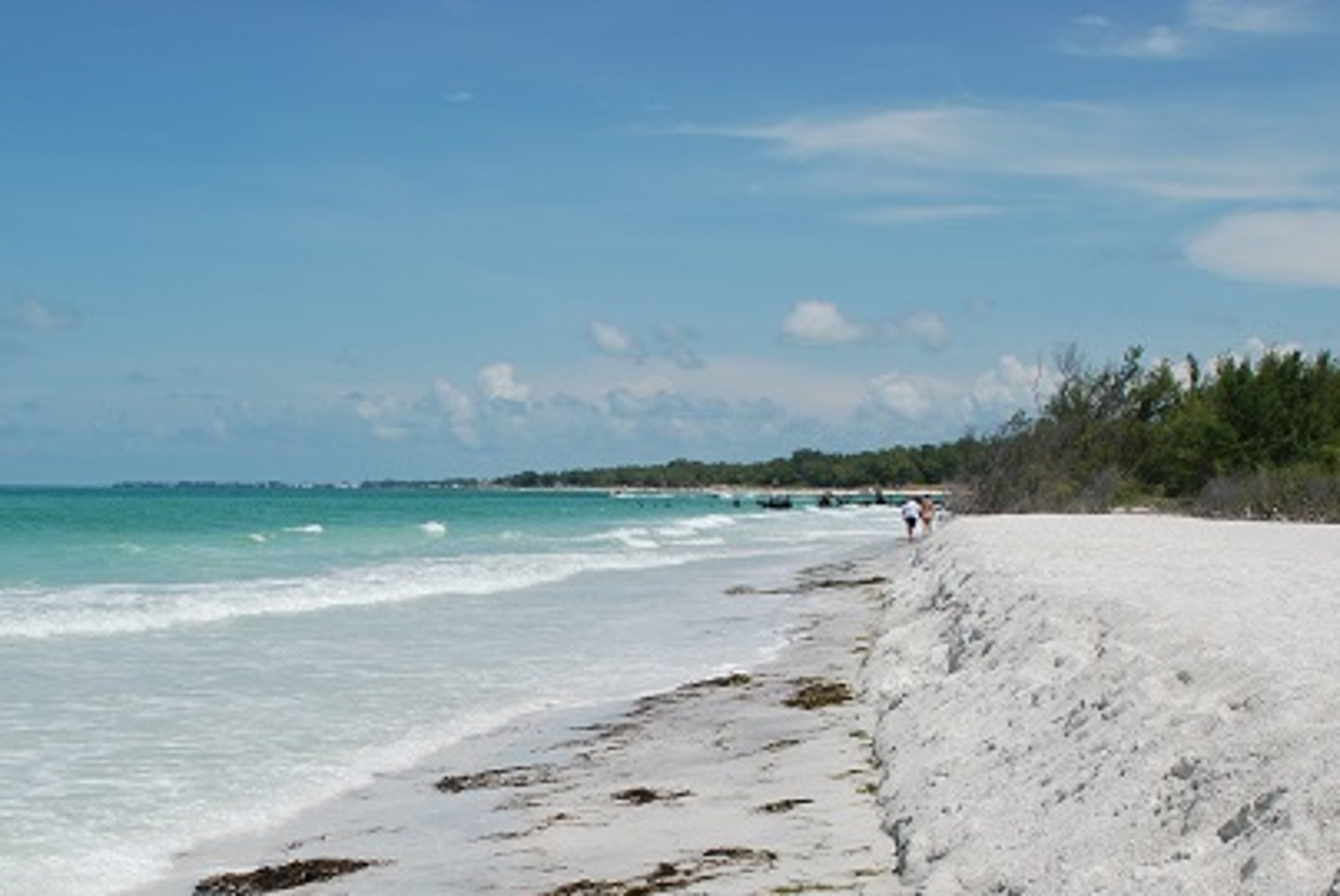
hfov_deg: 35.0
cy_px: 687
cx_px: 570
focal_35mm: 57
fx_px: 2123
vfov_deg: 23.5
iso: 100
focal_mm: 24
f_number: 9
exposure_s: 1/320
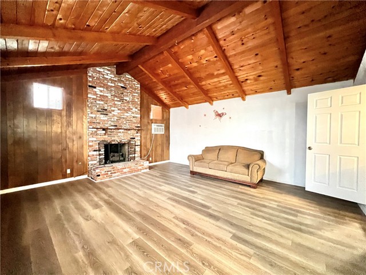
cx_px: 183
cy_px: 138
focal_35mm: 13
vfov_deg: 89.9
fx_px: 137
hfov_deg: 106.2
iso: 2000
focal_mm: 1.57
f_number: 1.8
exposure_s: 1/30
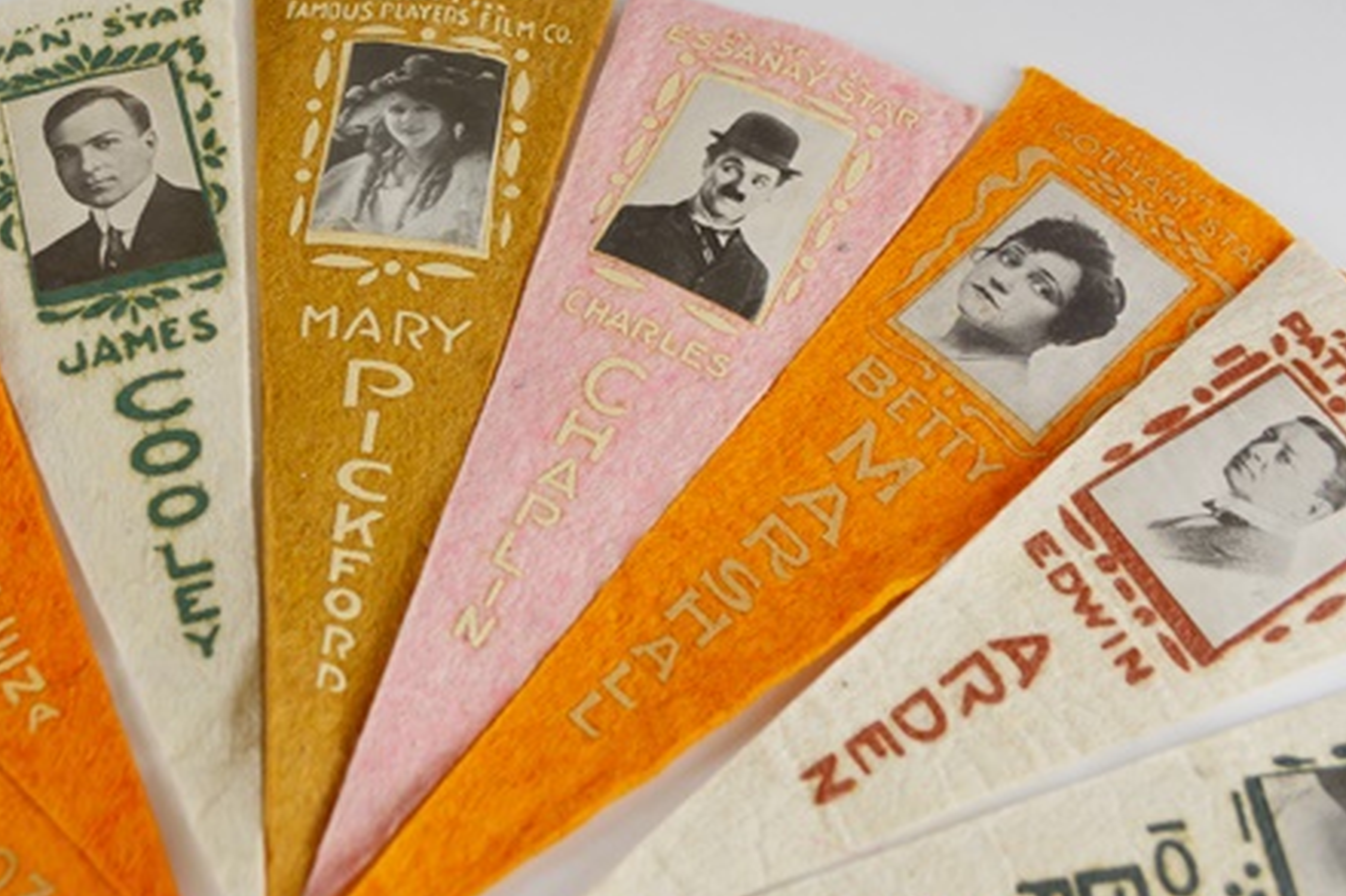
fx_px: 1682
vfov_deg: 29.7
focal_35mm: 45
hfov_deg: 43.2
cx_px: 477
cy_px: 330
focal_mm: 22
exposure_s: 1/125
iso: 200
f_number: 5.6
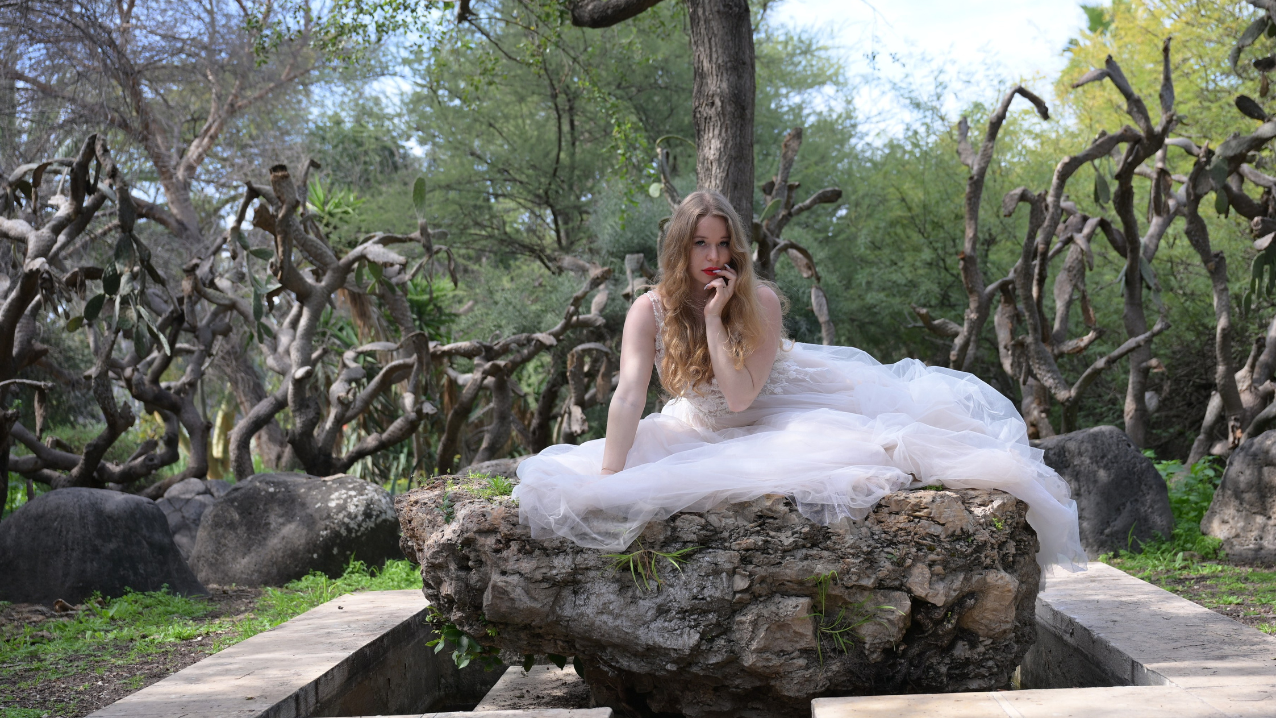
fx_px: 1455
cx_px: 709
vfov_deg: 27.7
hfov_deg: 47.3
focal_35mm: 43
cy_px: 341
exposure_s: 1/400
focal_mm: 36
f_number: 3.5
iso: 125
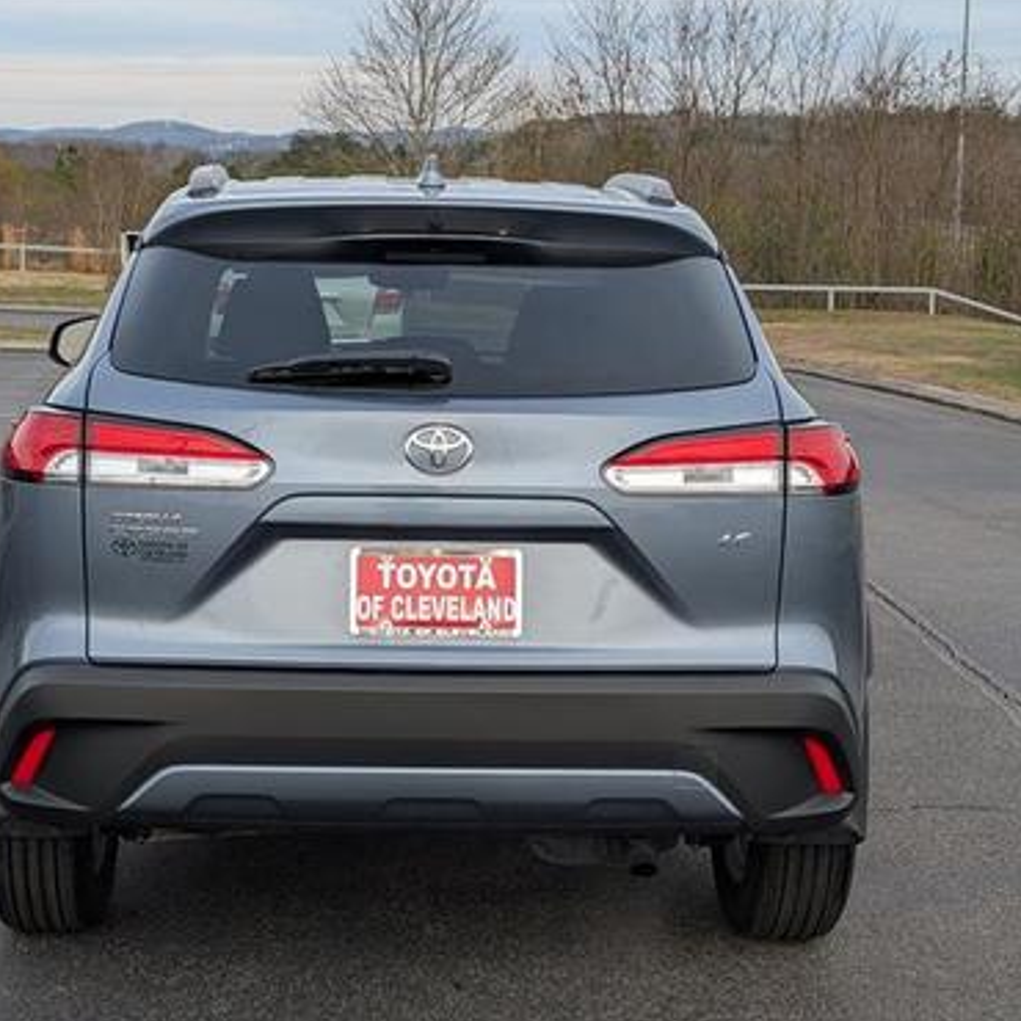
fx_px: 1969
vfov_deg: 29.1
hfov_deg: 29.0
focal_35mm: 59
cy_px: 505
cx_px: 397
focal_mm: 6.9
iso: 21
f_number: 1.68
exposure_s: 1/370
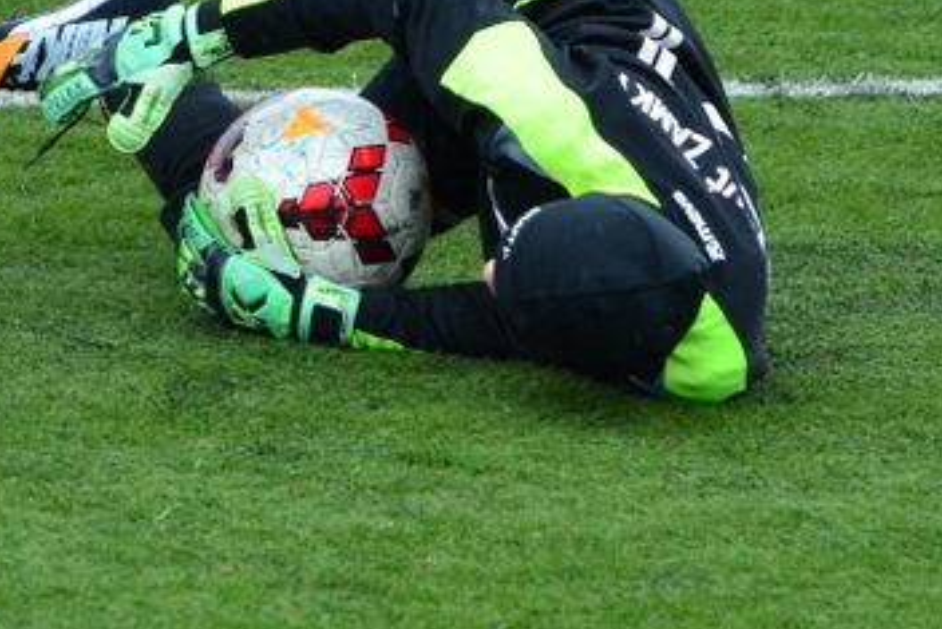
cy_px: -213
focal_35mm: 418
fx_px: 10942
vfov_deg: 3.3
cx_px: 326
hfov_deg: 4.9
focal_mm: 82
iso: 1600
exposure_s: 1/500
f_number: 5.6
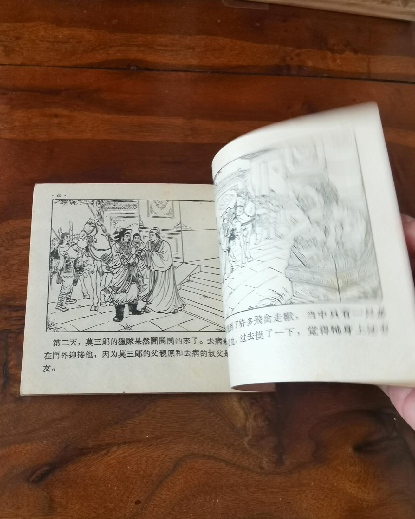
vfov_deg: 60.4
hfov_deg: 50.0
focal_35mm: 29
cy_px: 260
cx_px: 212
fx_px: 445
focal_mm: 2.26
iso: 160
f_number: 2.2
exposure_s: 1/33.3
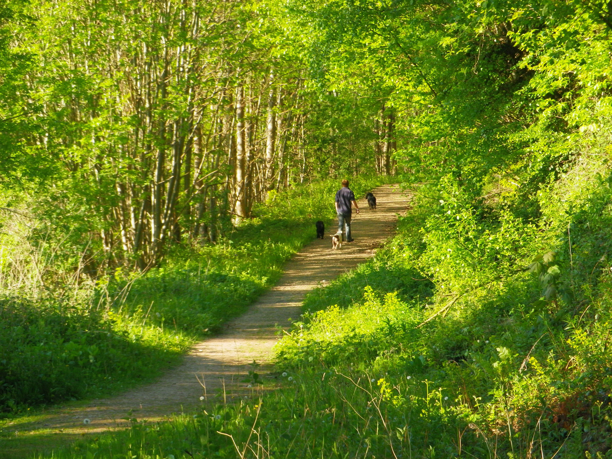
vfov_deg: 12.0
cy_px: 230
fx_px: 2192
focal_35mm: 124
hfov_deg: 15.9
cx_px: 306
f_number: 5.2
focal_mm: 22.2
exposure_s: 1/100
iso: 160
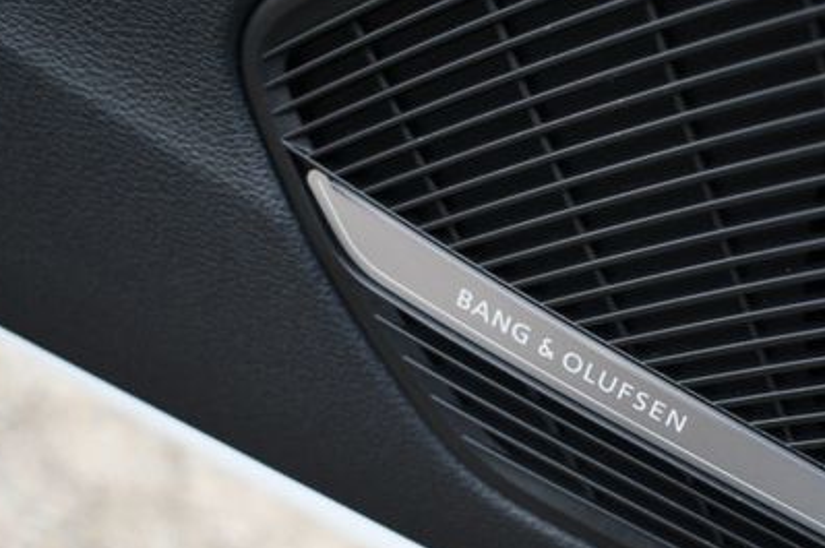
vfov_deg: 19.6
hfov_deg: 28.9
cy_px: 374
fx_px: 1579
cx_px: 598
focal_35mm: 69
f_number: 4.2
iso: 560
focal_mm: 29
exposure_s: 1/250
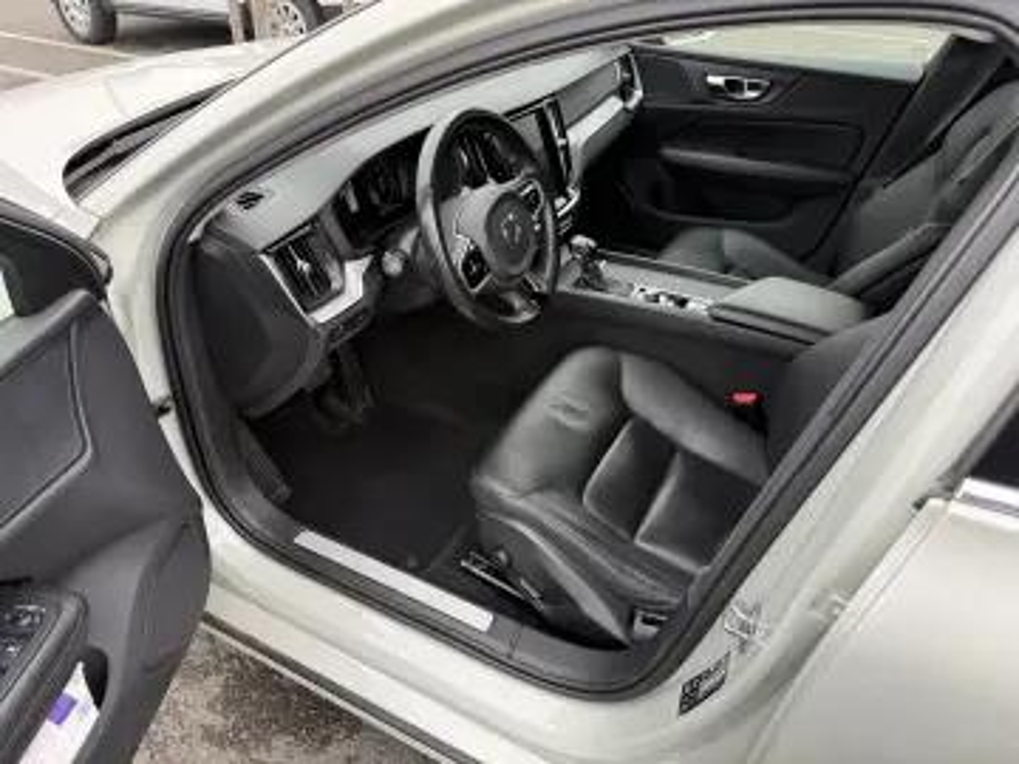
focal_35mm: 24
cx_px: 510
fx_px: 706
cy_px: 382
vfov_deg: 56.8
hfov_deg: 71.6
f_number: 1.78
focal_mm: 6.76
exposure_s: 1/241
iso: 125
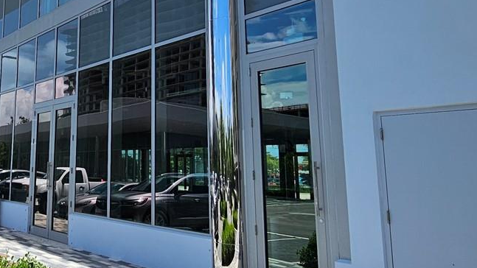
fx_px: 443
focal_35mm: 35
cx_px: 66
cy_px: 85
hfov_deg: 51.4
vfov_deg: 33.4
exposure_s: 1/2321
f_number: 2.2
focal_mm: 2.2
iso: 50
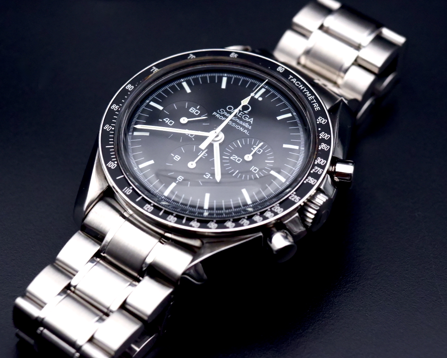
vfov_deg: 13.6
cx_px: 242
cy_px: 177
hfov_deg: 17.0
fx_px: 1495
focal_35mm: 113
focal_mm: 63.8
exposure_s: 1/4000
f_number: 6.4
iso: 6400
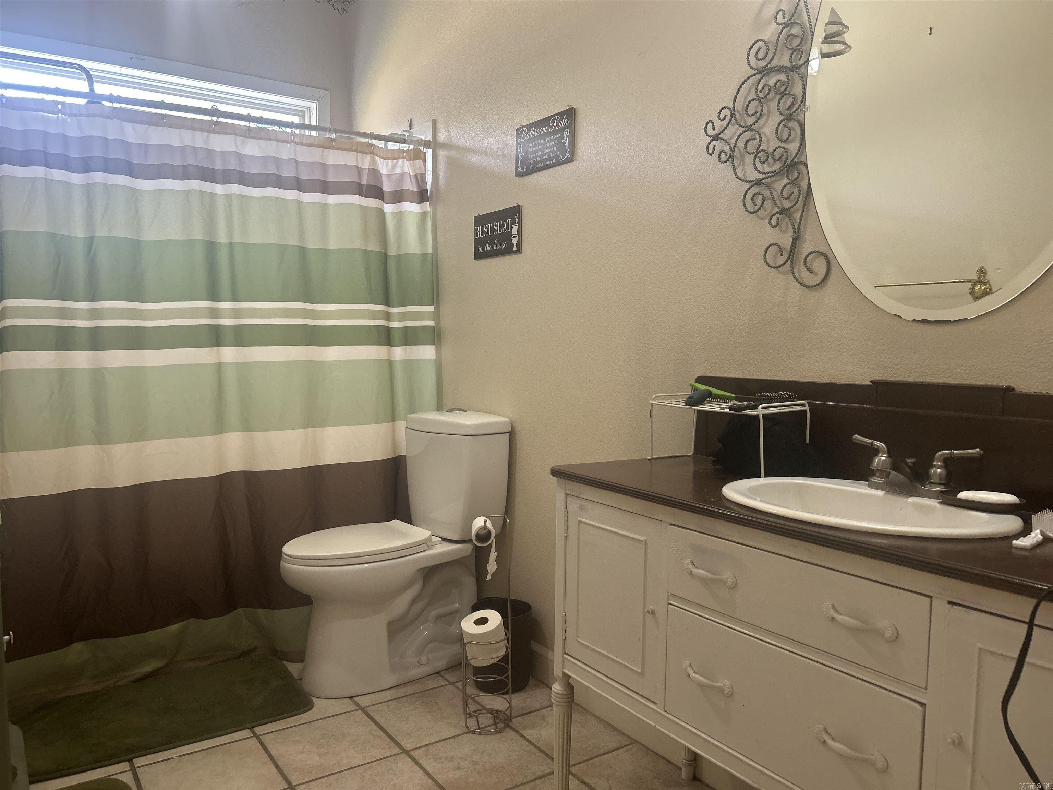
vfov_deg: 53.1
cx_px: 526
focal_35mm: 26
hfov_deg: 67.3
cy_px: 395
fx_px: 791
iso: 100
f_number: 1.5
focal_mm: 5.7
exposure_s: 1/60
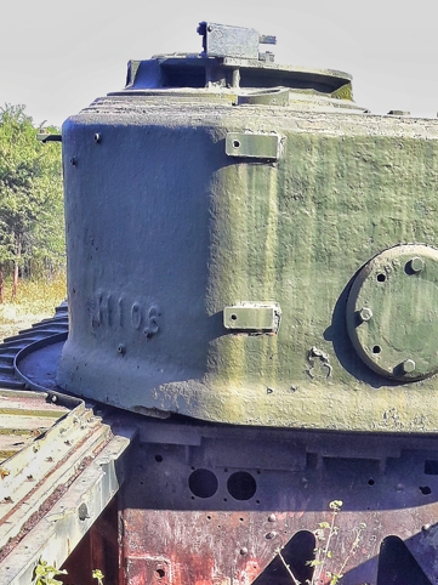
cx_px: 315
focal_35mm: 64
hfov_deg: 22.7
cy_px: 646
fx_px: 1081
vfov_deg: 27.6
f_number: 1.9
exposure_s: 1/336
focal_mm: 3.7
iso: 40
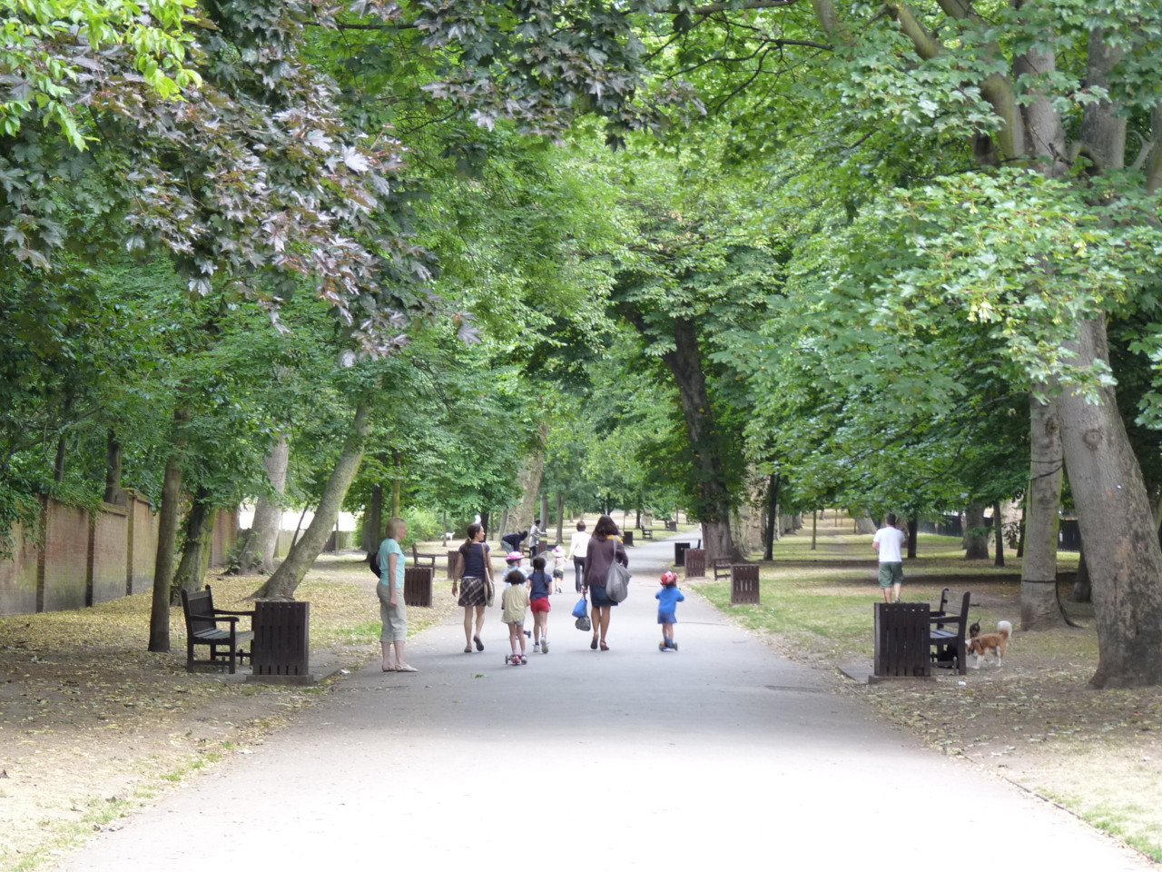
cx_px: 581
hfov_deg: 22.5
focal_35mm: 87
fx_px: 2920
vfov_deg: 17.0
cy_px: 436
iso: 160
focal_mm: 15.5
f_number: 3.4
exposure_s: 1/40
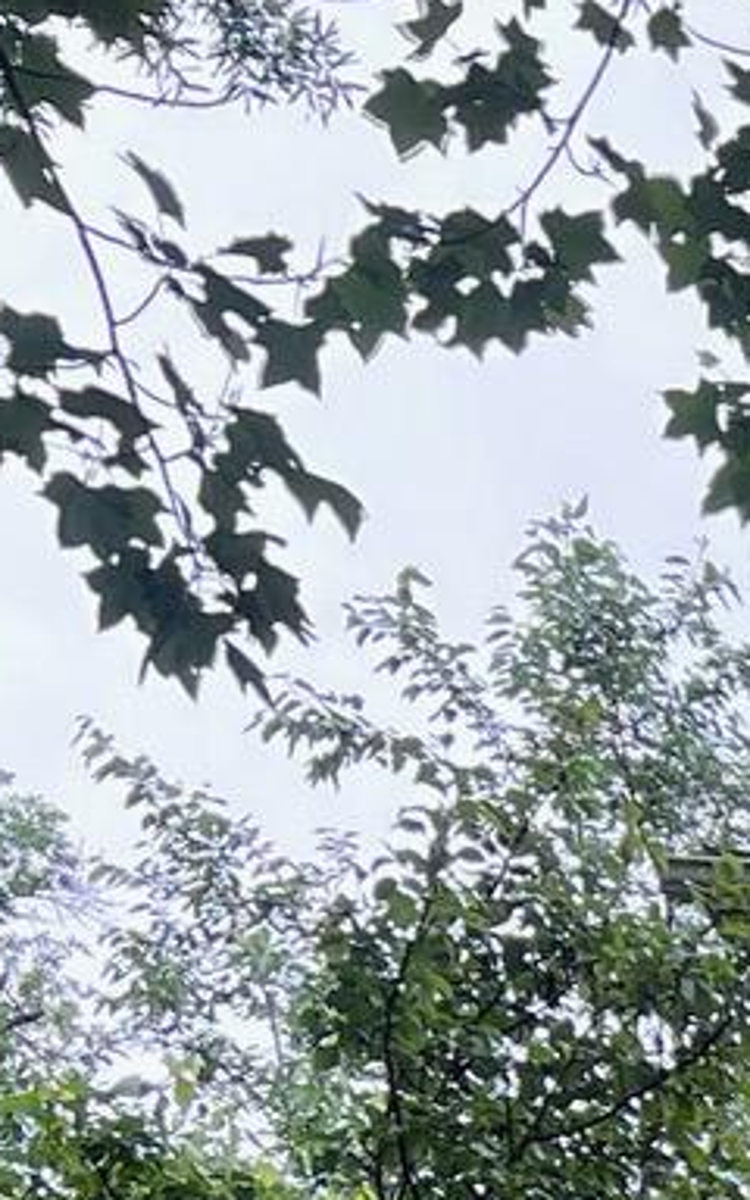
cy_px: 1984
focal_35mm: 147
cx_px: 2466
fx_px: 4807
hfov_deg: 7.5
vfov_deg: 13.2
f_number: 1.5
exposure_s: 1/166
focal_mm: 5.7
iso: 50
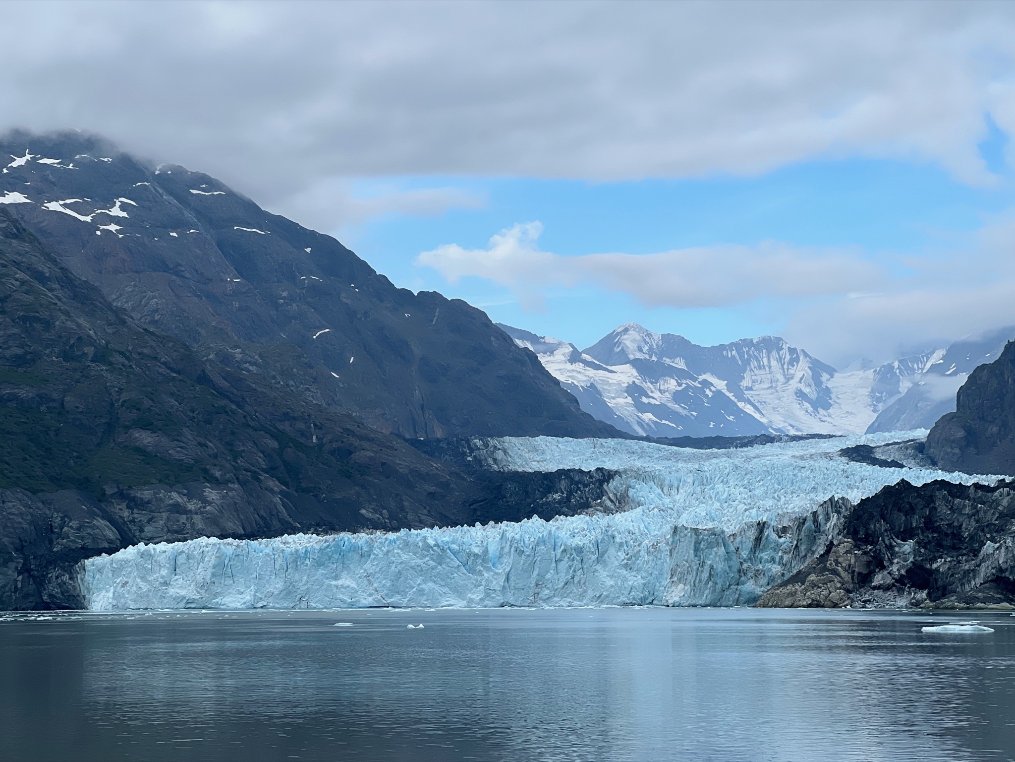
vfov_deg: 19.1
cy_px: 381
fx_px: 2258
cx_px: 508
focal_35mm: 77
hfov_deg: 25.3
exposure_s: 1/622
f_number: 2.8
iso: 32
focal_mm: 9
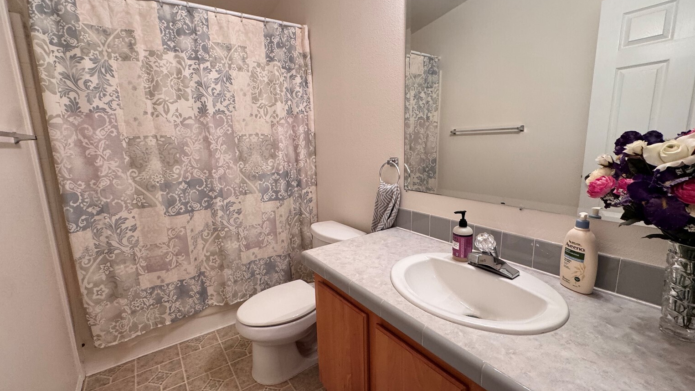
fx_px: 295
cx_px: 332
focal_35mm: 16
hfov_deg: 99.3
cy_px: 194
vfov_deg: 67.1
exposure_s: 1/120
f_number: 2.2
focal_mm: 2.22
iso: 200
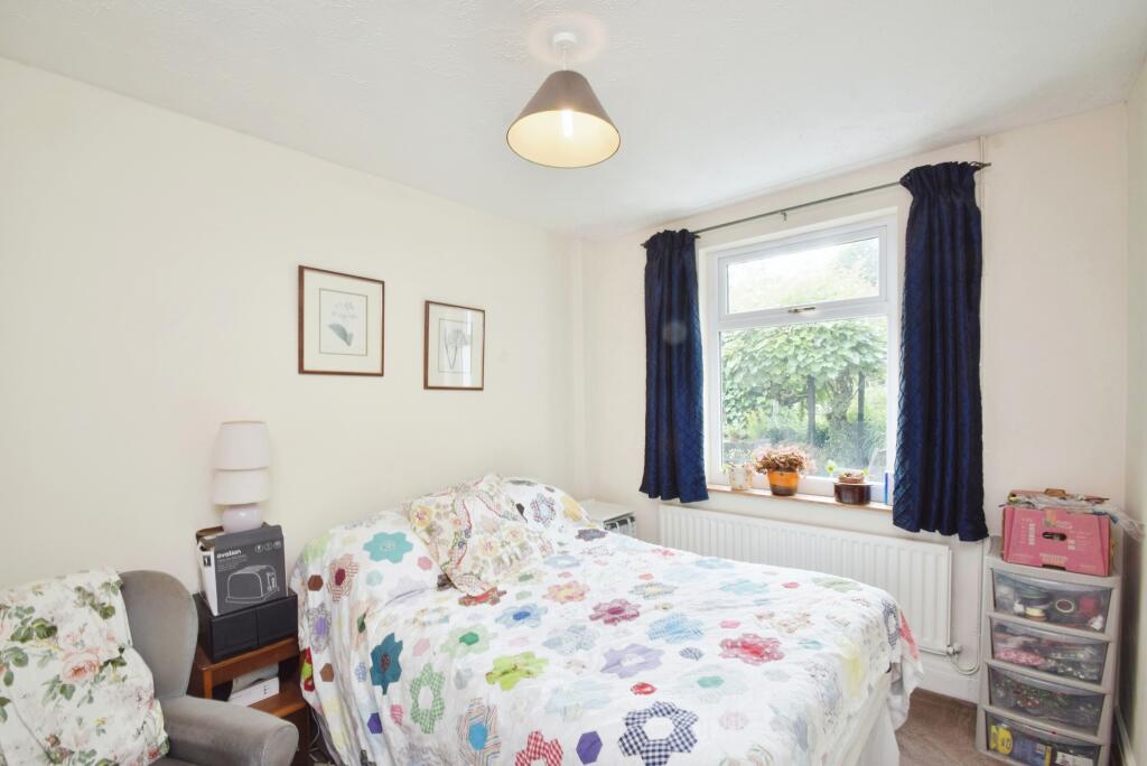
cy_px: 383
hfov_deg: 100.4
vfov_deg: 77.4
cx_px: 574
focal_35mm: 15
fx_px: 478
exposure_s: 1/15
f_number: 13
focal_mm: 10
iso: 200
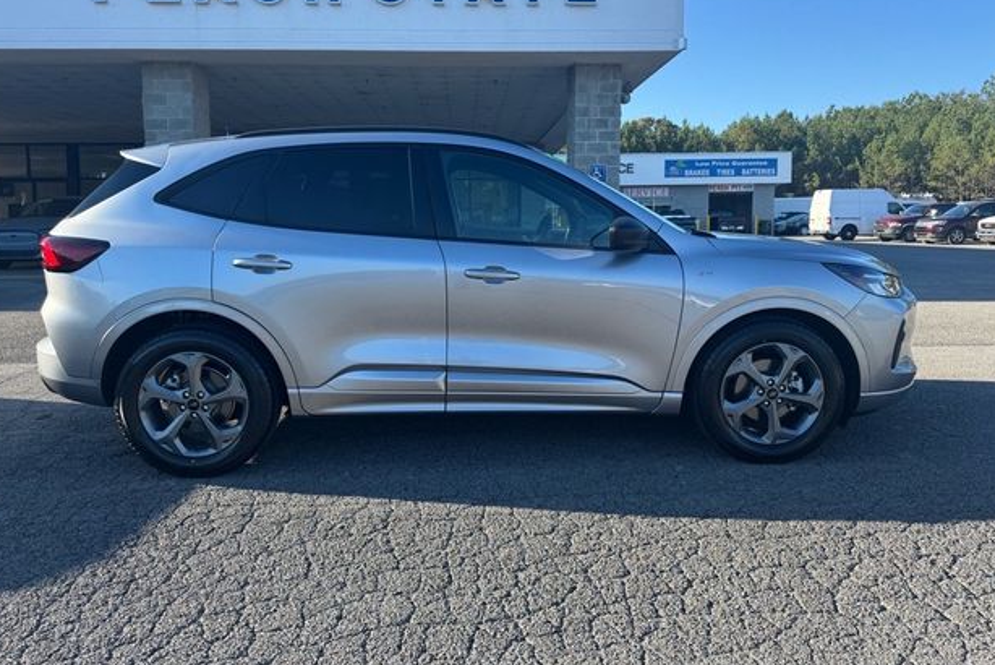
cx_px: 496
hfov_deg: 69.4
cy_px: 287
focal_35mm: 26
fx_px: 719
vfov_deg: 49.5
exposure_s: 1/1151
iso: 80
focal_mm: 6.76
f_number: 1.78
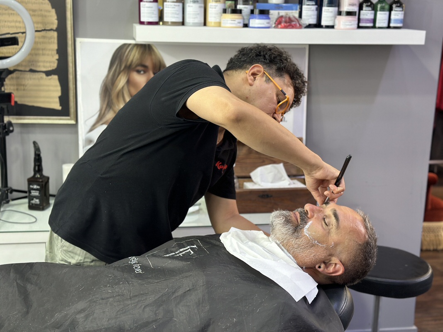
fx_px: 614
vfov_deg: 30.3
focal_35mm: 48
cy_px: 166
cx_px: 222
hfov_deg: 39.7
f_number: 1.78
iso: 160
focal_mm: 6.86
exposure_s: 1/50
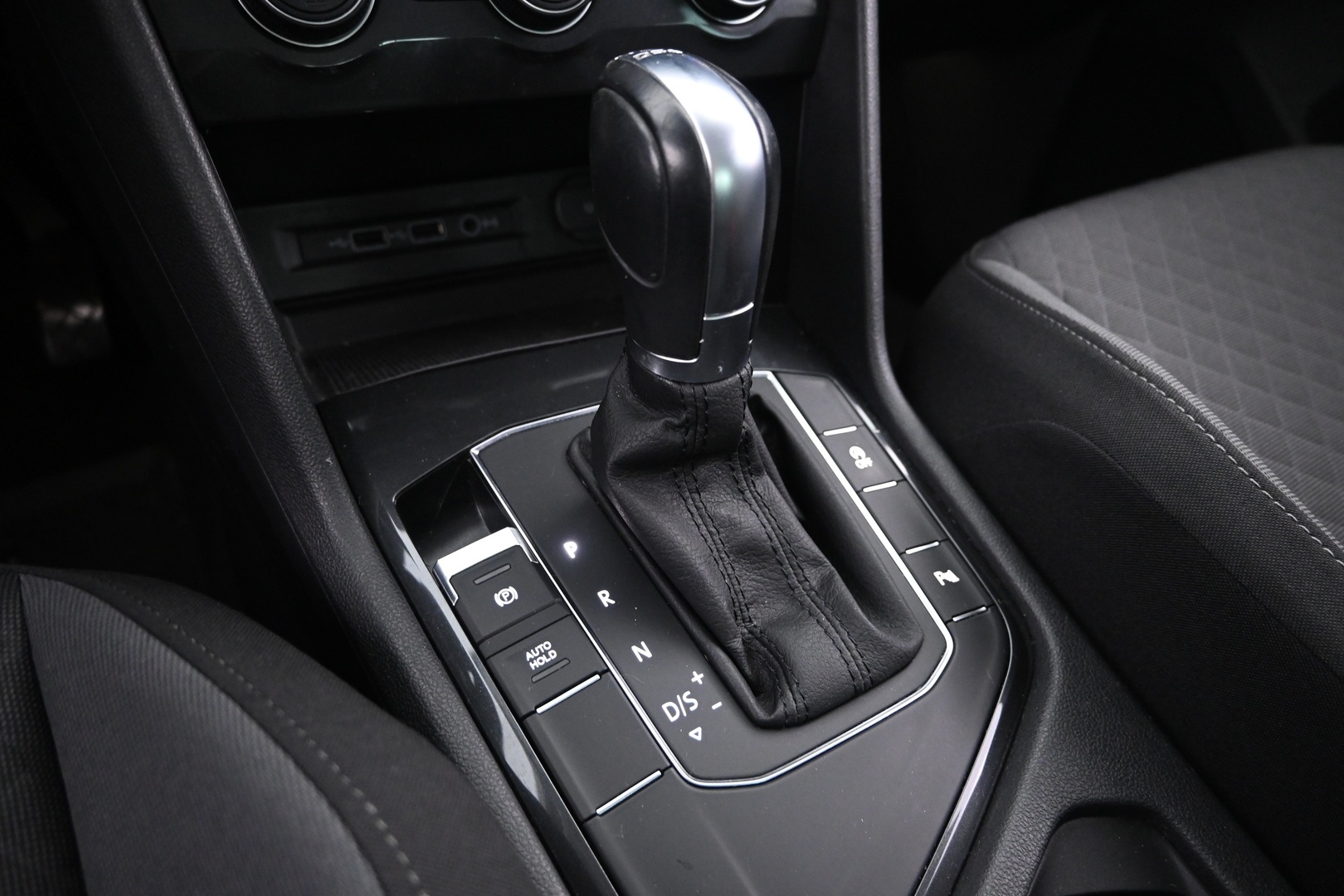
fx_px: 896
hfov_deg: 73.7
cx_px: 672
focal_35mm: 24
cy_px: 448
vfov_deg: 53.1
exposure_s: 1/10
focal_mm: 16
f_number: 3.5
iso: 2500
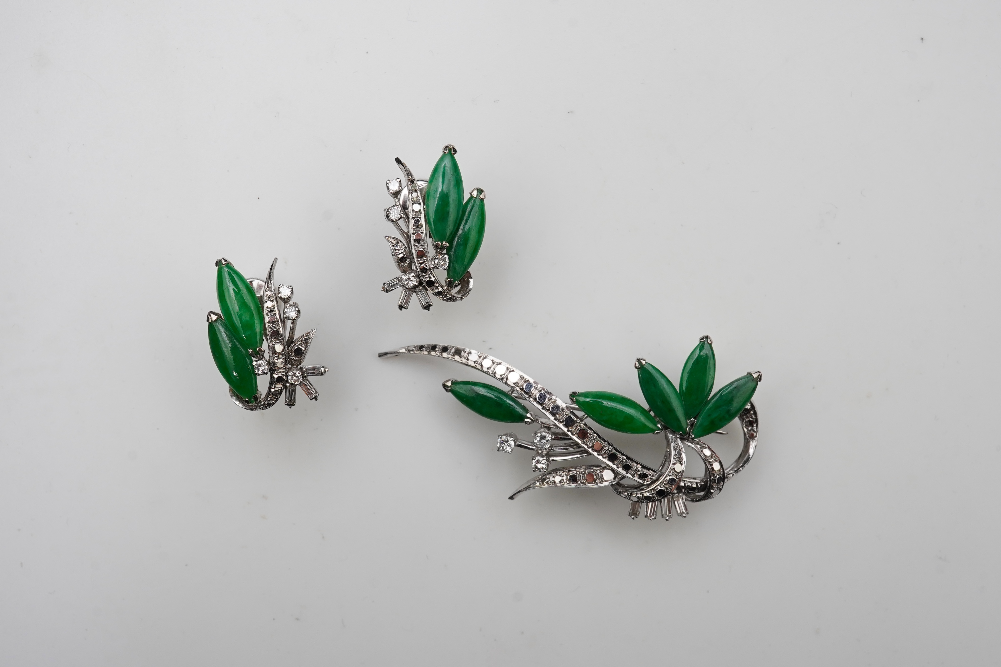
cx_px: 500
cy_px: 334
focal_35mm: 45
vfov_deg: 29.9
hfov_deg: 43.6
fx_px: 1251
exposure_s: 1/125
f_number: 20
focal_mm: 30
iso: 500
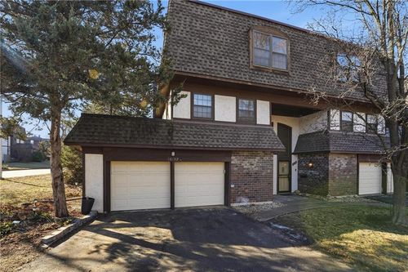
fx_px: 159
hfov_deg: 104.3
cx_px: 204
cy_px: 136
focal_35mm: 14
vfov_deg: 81.2
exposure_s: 1/125
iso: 100
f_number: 7.1
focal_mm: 14
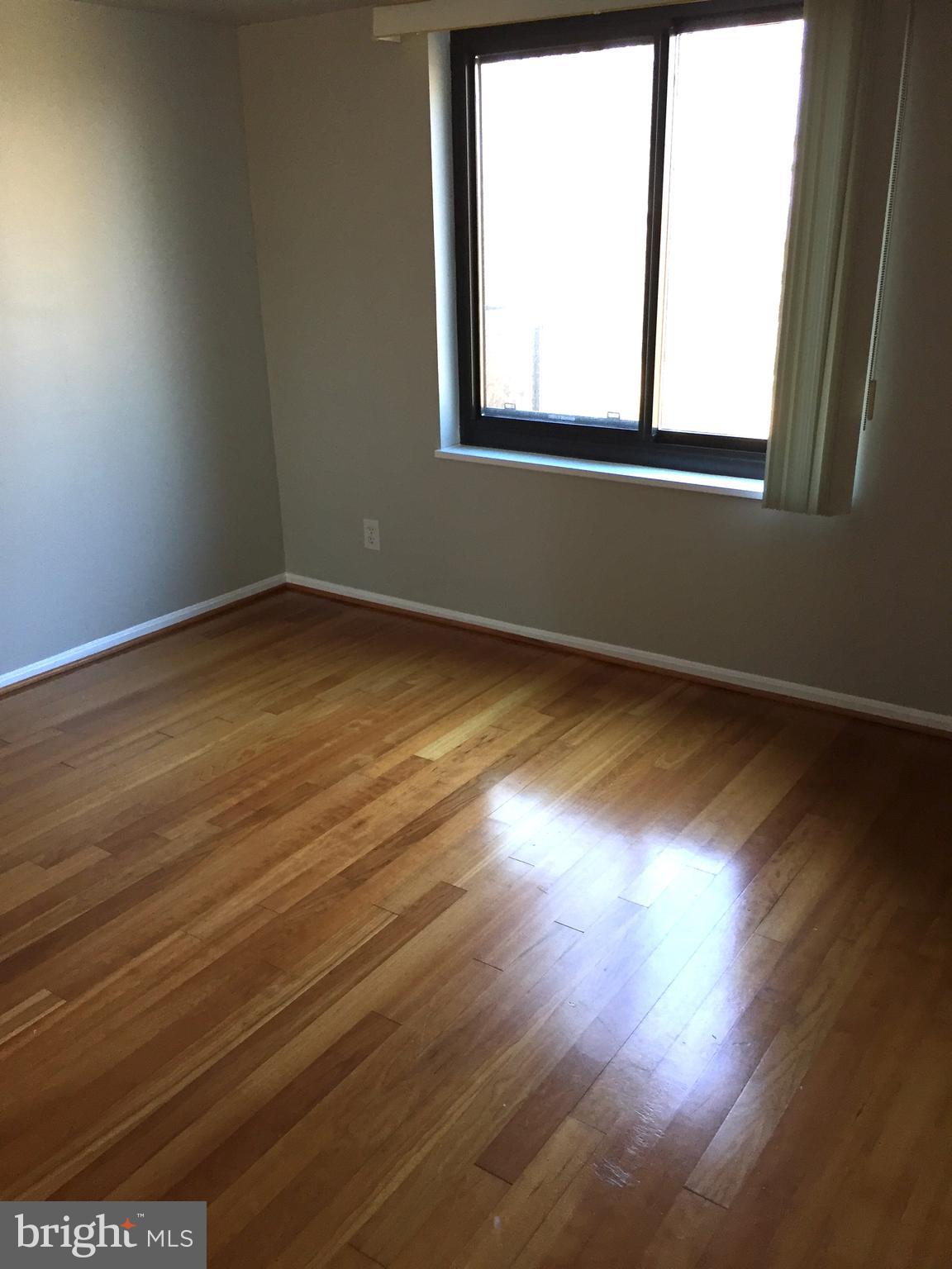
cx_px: 476
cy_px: 634
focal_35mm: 29
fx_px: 1063
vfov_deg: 61.7
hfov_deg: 48.2
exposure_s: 1/30
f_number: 2.2
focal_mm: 4.15
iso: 50
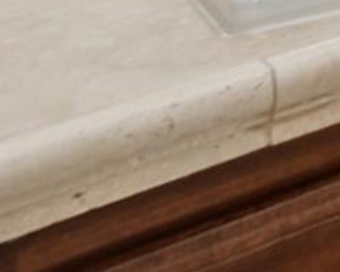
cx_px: 1386
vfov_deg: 9.8
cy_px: -582
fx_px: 1127
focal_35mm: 112
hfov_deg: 8.0
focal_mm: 14
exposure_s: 1/30
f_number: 8
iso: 400
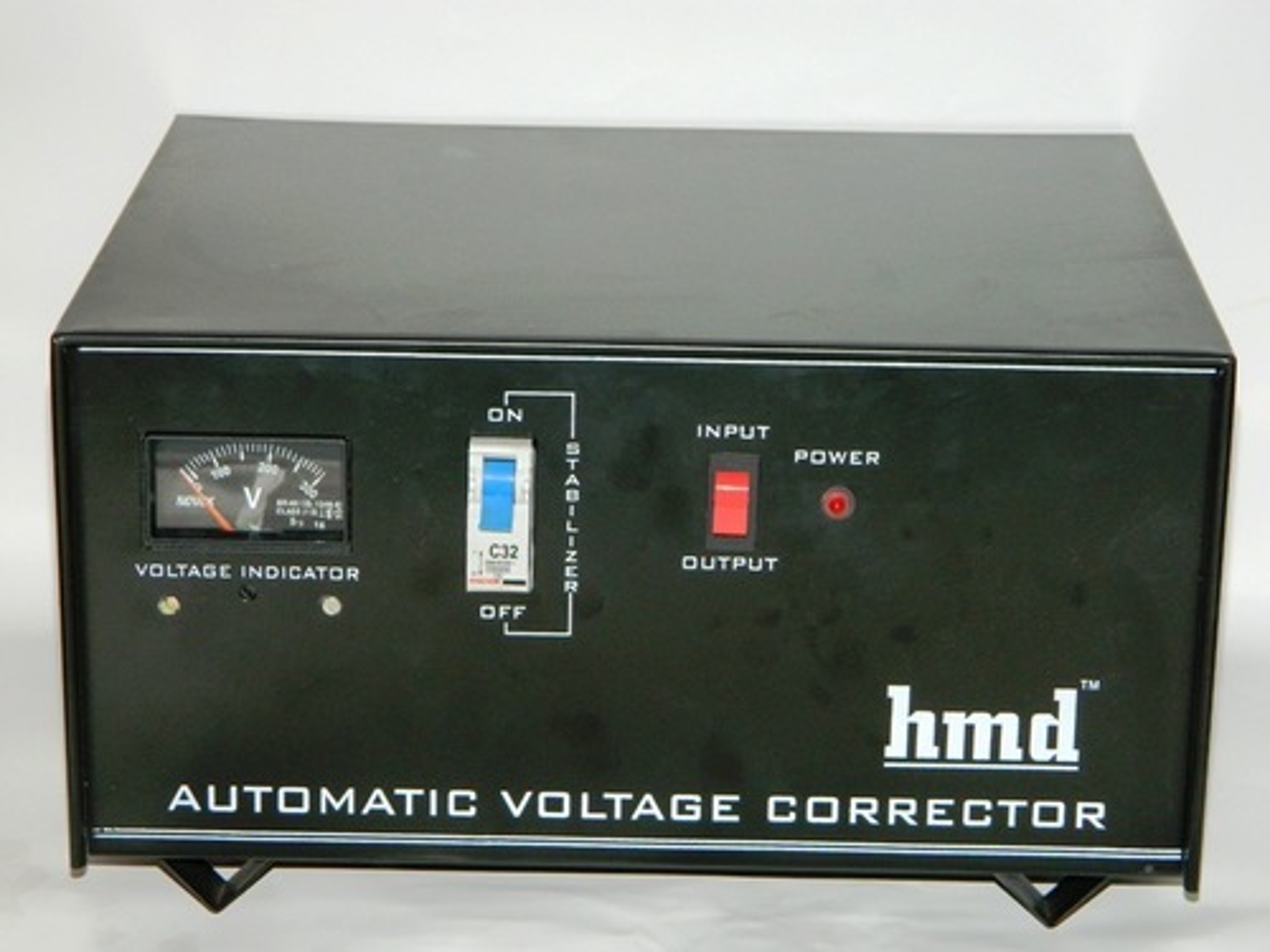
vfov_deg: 14.4
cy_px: 476
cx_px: 635
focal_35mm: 103
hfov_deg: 19.1
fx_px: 3779
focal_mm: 18.6
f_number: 4.5
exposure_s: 1/60
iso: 200
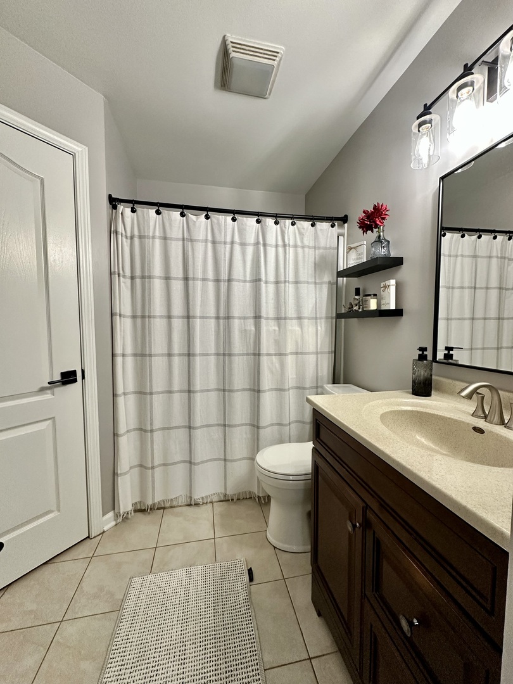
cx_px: 256
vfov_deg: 102.1
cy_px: 342
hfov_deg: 85.7
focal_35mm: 14
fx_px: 277
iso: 250
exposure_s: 1/120
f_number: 2.2
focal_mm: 2.22
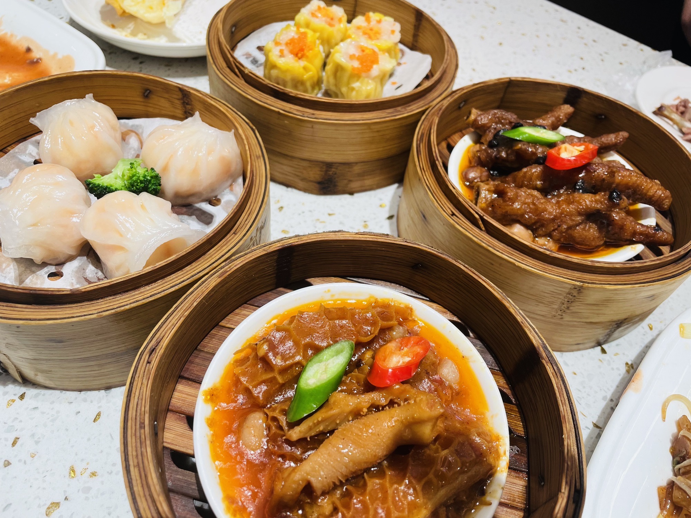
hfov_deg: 67.3
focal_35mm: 26
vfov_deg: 53.1
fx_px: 519
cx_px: 346
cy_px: 259
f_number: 1.6
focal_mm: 4.2
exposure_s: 1/100
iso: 50
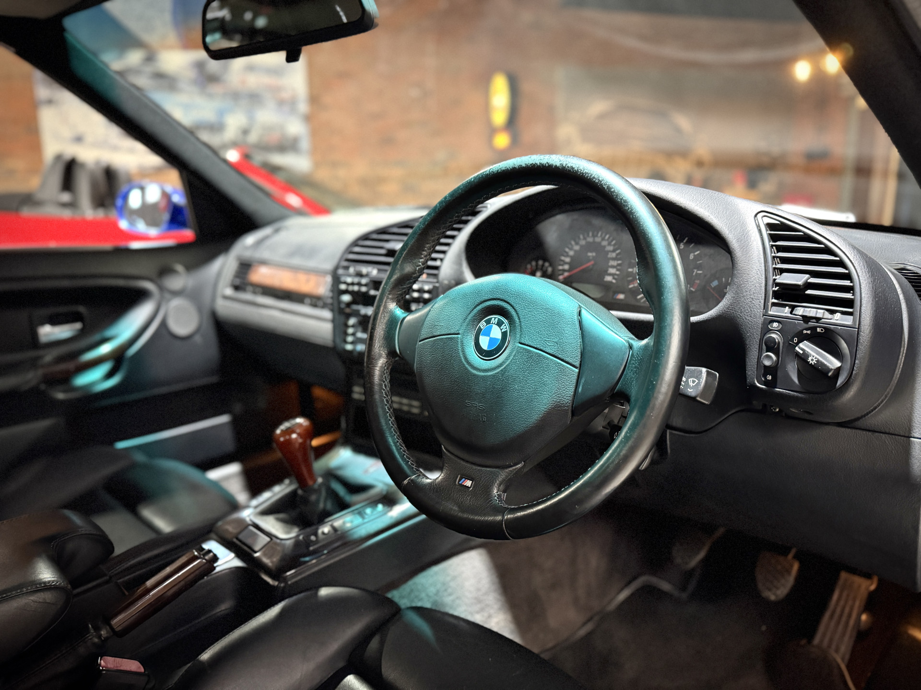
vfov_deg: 56.8
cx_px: 460
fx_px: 639
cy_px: 345
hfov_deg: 71.6
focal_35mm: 24
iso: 800
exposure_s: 1/33
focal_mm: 6.76
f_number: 1.78
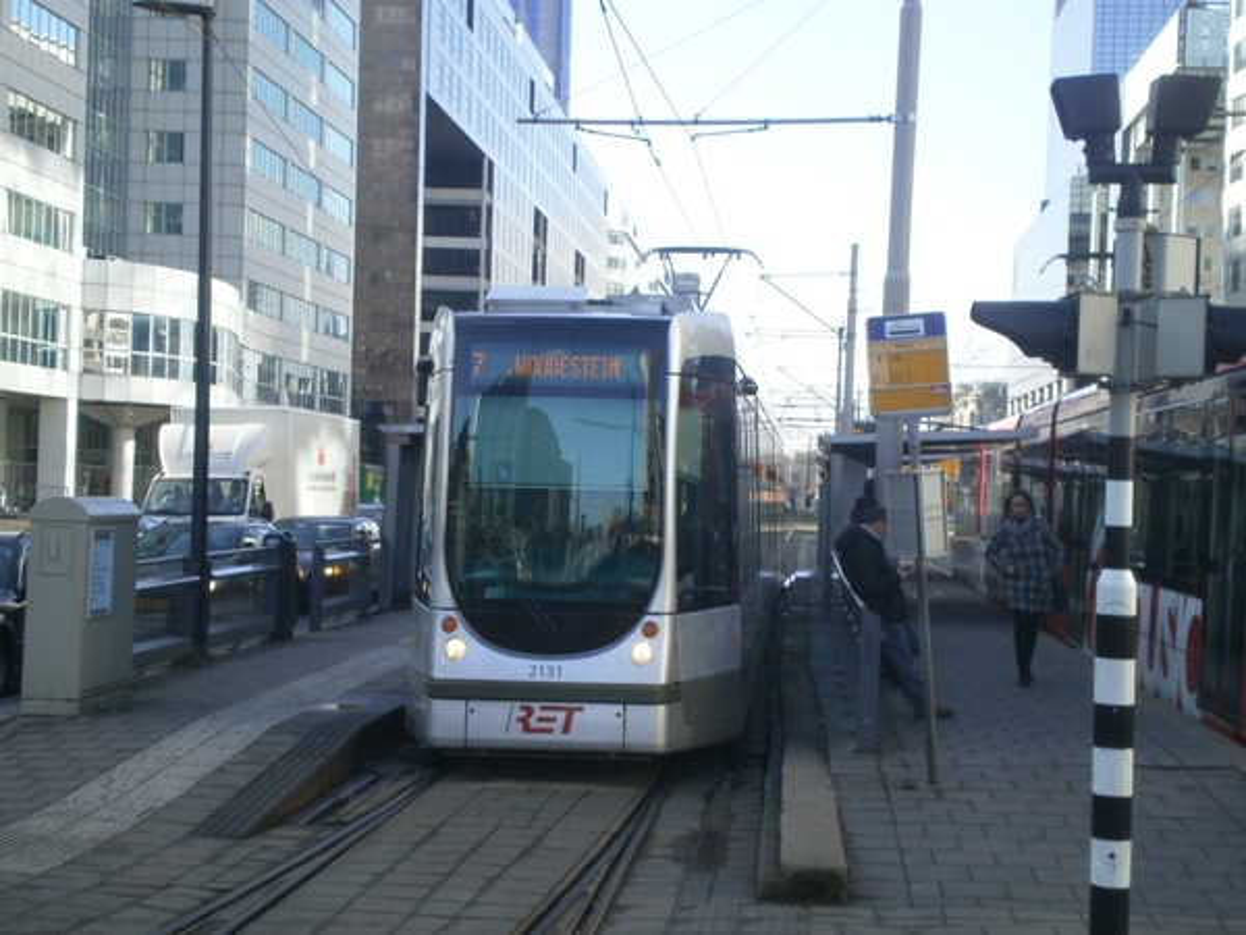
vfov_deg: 24.8
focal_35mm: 59
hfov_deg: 32.7
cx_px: 623
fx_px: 2124
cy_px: 468
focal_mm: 10.3
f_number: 5.9
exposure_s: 1/125
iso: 100
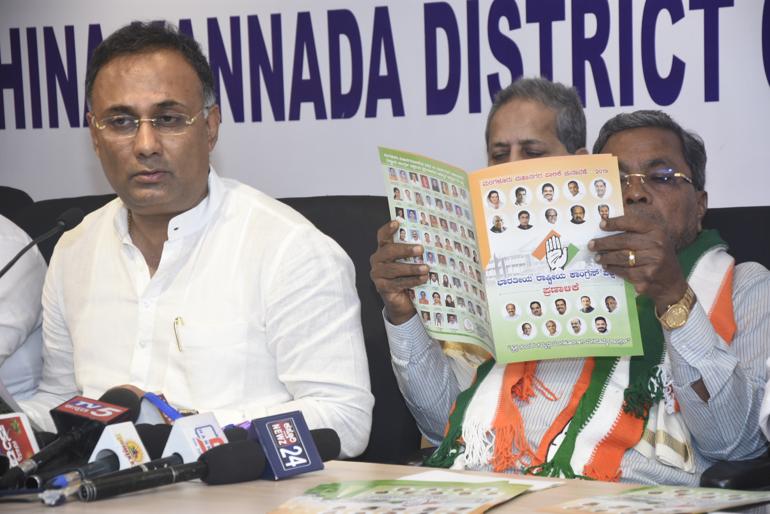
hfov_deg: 17.1
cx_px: 385
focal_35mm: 120
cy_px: 257
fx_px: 2566
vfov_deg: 11.4
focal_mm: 80
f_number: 5.6
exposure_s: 1/125
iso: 640
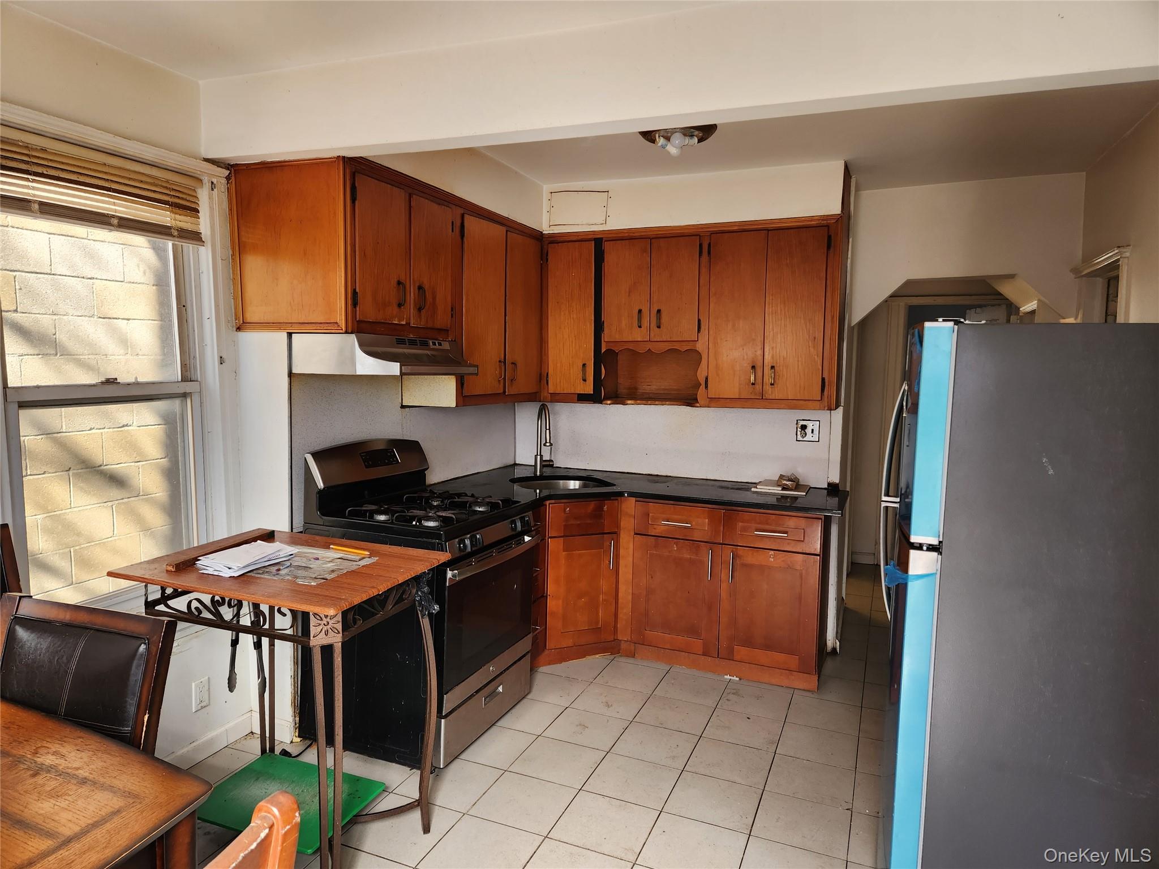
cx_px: 580
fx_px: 770
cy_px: 434
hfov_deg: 73.9
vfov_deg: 58.9
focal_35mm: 23
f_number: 1.8
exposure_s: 1/180
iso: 100
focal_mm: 5.4
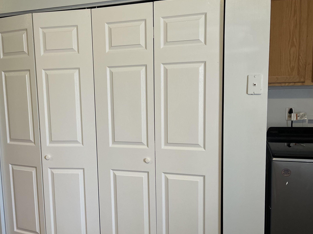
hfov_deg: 49.0
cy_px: 120
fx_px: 335
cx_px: 98
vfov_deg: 38.7
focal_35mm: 37
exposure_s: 1/42
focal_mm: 5.1
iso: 160
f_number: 1.6
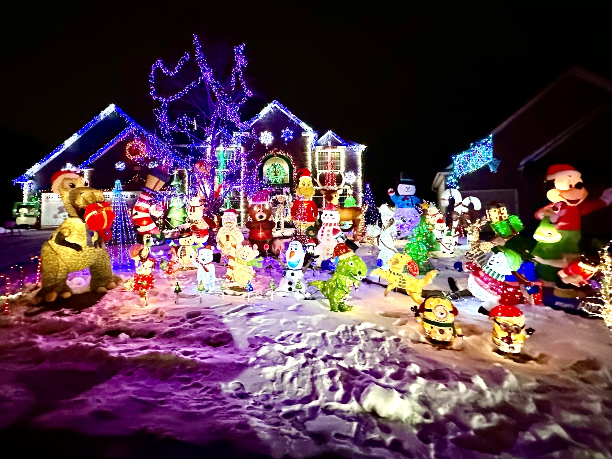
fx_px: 248
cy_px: 230
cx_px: 306
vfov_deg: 85.7
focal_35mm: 14
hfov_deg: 102.1
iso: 1000
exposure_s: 1/60
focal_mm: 2.22
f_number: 2.2
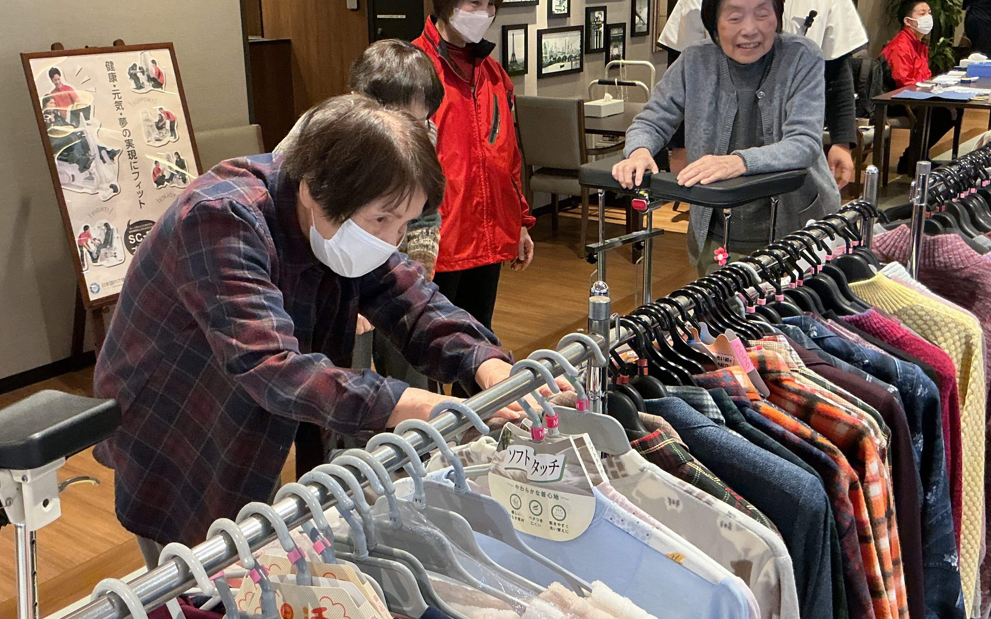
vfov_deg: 32.0
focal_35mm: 40
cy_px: 272
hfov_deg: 49.3
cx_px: 473
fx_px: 1080
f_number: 1.8
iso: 200
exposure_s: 1/60
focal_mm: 3
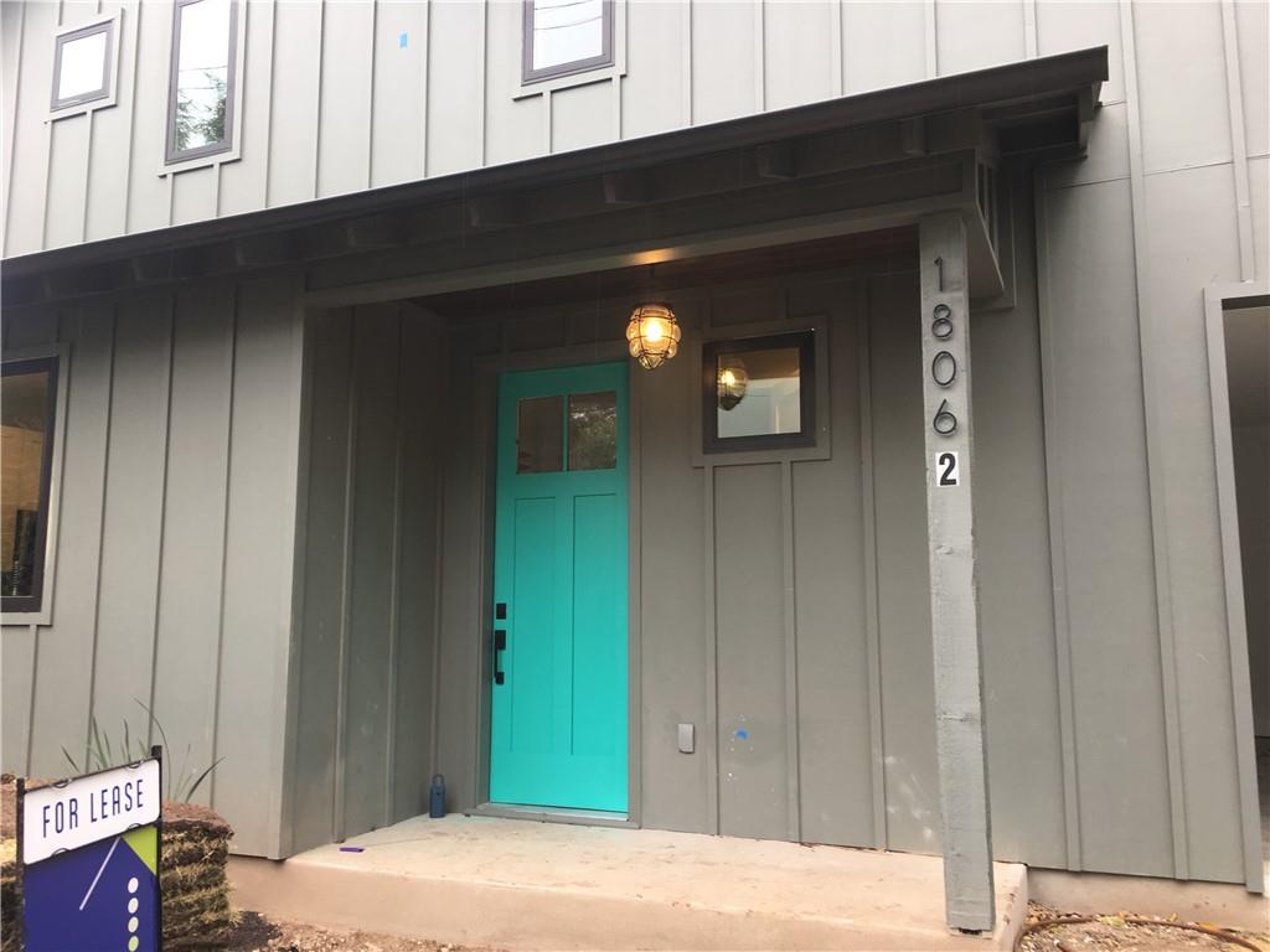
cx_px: 635
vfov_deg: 48.2
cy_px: 476
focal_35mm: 29
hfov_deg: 61.7
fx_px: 1064
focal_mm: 4.15
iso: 25
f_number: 2.2
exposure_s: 1/60
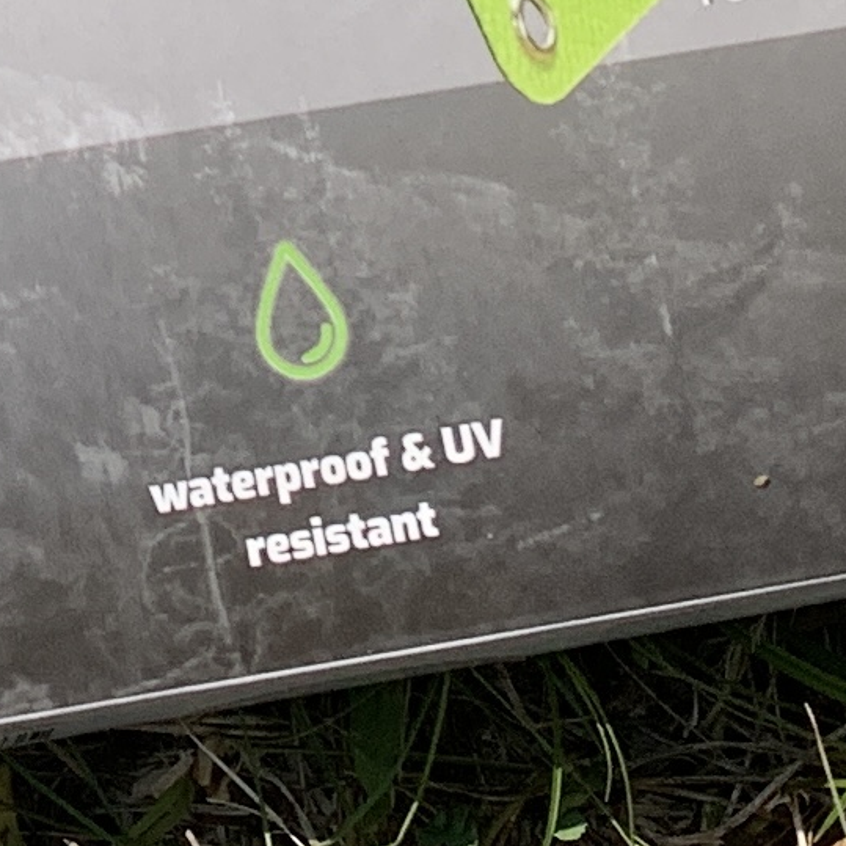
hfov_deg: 10.0
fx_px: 4756
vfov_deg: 9.3
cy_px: -1017
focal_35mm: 172
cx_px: -198
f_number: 1.8
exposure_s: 1/2915
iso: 25
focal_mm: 4.25
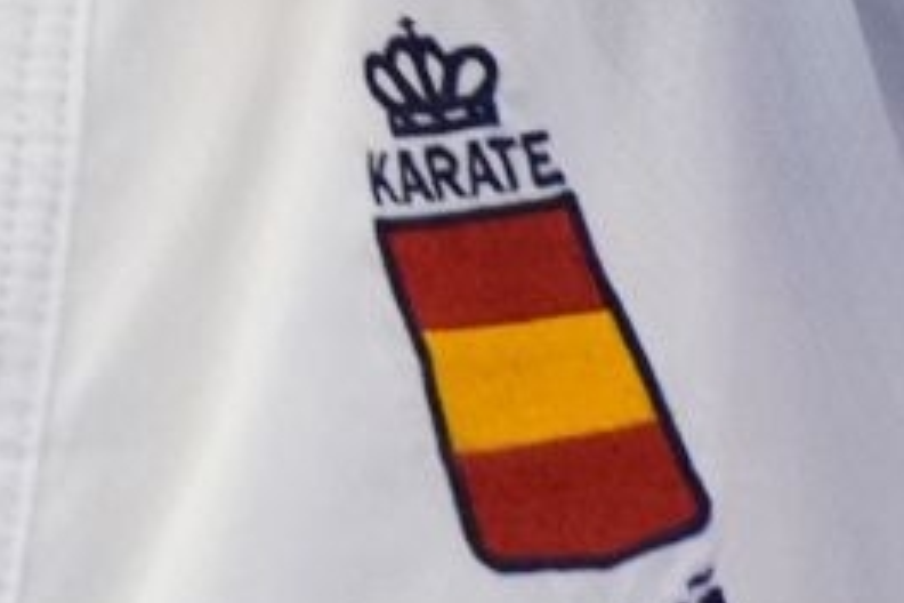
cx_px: -551
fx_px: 51449
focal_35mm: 2049
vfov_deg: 0.7
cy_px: -637
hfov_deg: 1.0
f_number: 2.8
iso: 4000
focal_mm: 200
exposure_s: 1/1000
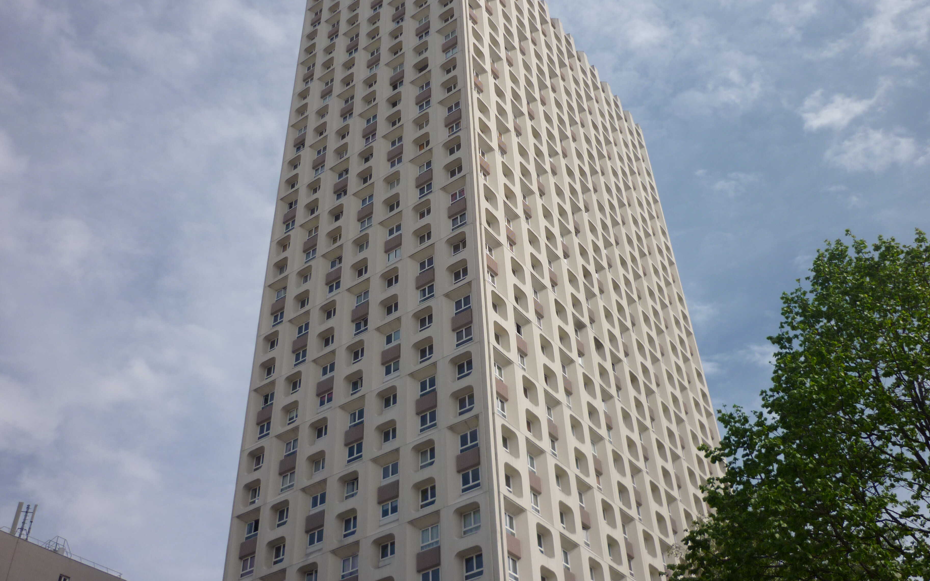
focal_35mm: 35
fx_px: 887
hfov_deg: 55.3
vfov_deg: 36.2
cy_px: 259
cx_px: 465
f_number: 8
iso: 80
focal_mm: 5.5
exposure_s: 1/320
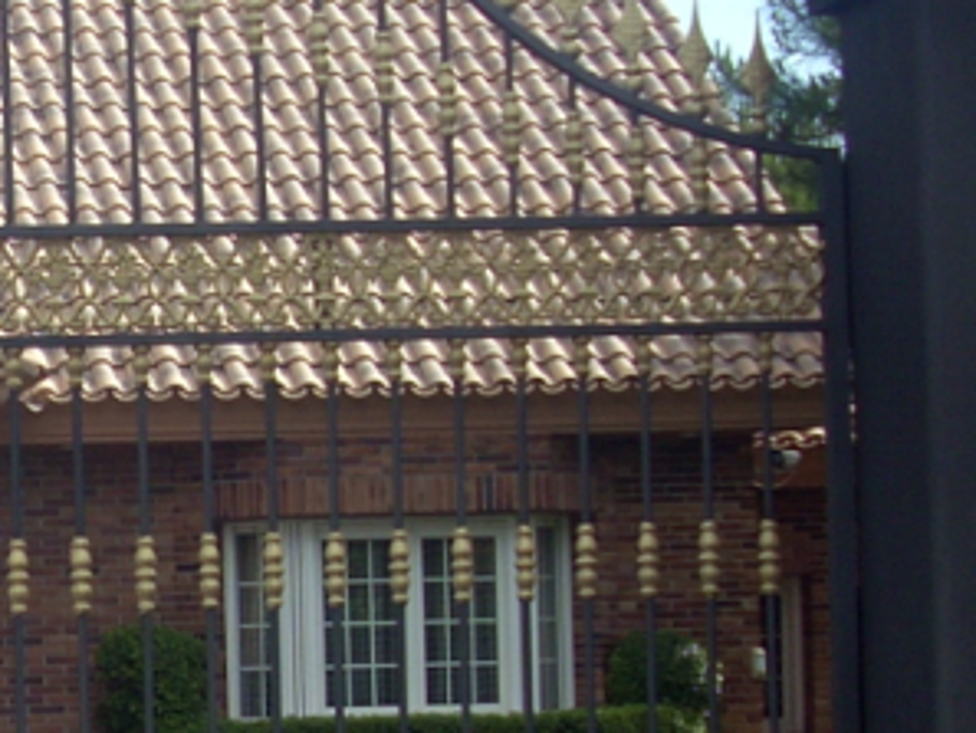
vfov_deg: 13.2
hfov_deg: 16.8
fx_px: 3159
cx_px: -177
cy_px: 557
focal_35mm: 112
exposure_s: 1/458
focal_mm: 6.2
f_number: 2.8
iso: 64
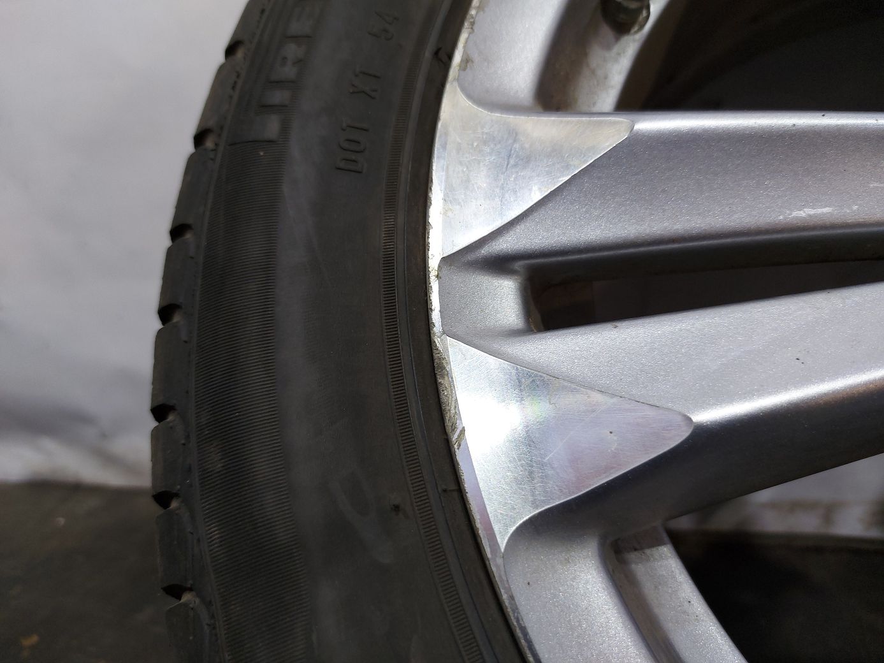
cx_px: 442
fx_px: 613
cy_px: 332
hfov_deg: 71.6
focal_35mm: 24
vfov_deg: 56.8
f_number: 1.8
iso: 80
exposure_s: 1/50
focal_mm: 5.23
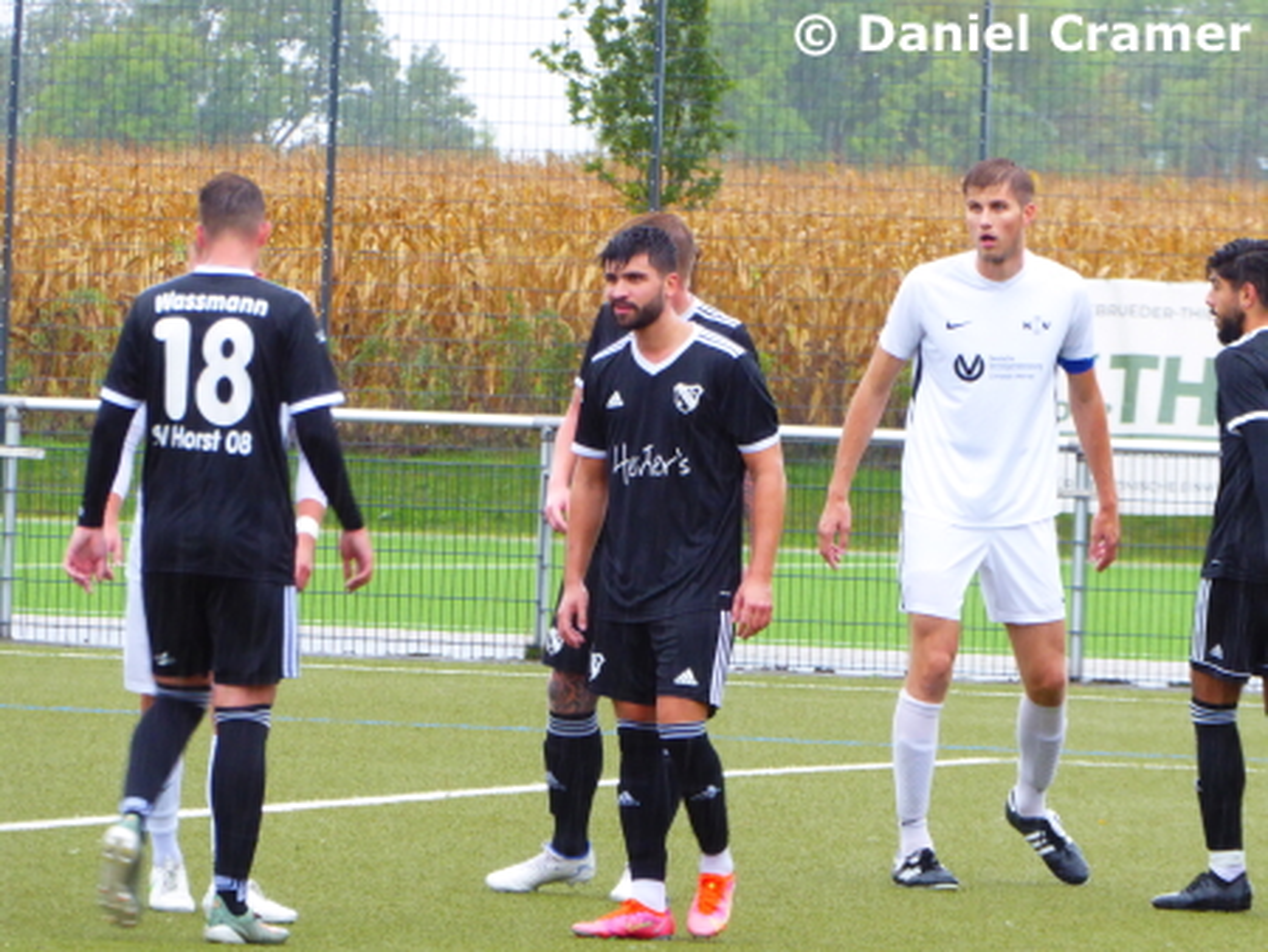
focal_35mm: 465
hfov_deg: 4.3
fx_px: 17042
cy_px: 476
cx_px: 634
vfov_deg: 3.2
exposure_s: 1/60
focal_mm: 83.4
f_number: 6
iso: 400
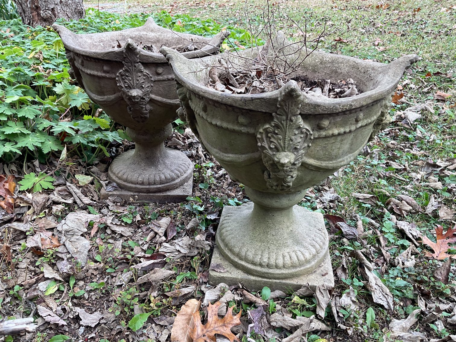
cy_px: 171
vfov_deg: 48.2
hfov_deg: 61.7
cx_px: 228
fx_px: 382
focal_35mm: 29
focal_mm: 3
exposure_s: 1/120
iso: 25
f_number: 1.8
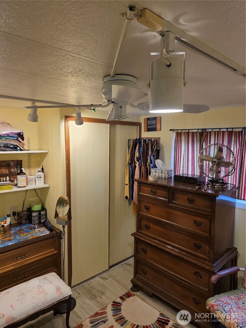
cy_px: 164
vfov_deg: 73.9
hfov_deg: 58.9
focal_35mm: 23
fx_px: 218
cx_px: 123
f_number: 1.7
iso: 320
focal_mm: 6.3
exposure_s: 1/120
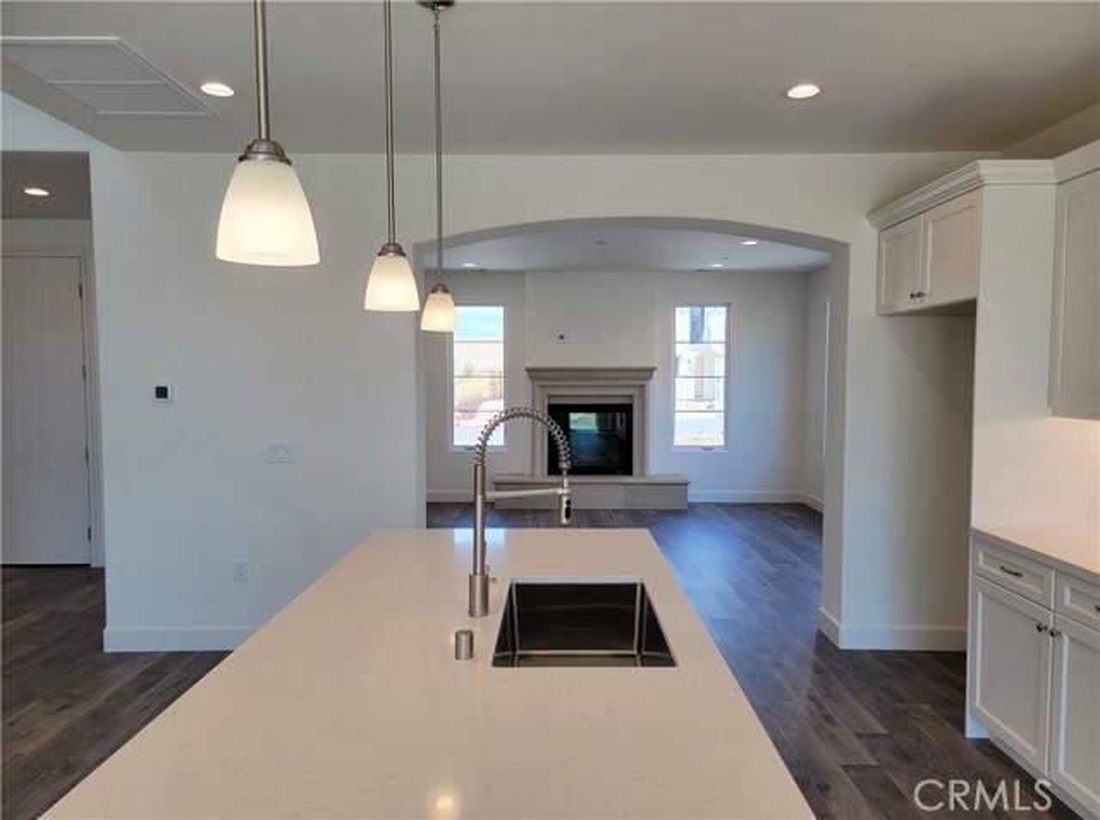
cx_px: 550
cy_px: 410
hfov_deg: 71.7
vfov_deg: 56.6
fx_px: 761
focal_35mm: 24
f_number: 1.8
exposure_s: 1/120
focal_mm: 6.7
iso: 32
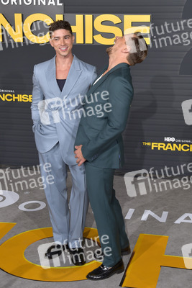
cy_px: 144
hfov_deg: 29.3
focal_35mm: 46
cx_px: 96
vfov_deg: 42.7
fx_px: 368
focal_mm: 46
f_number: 6.3
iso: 320
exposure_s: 1/250
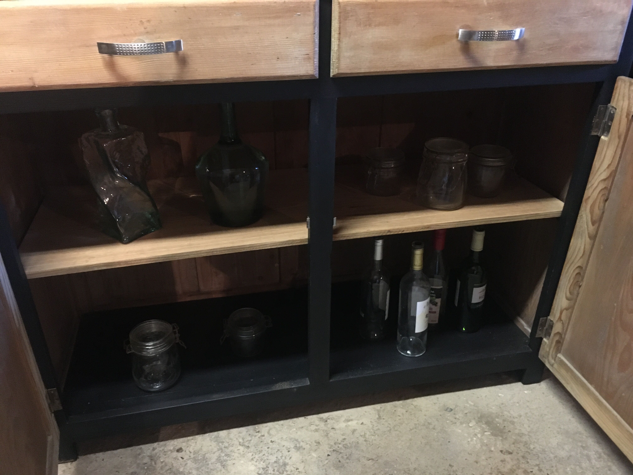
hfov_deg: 61.7
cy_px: 238
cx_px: 316
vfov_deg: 48.2
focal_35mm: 29
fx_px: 530
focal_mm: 4.15
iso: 500
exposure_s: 1/17
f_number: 2.2
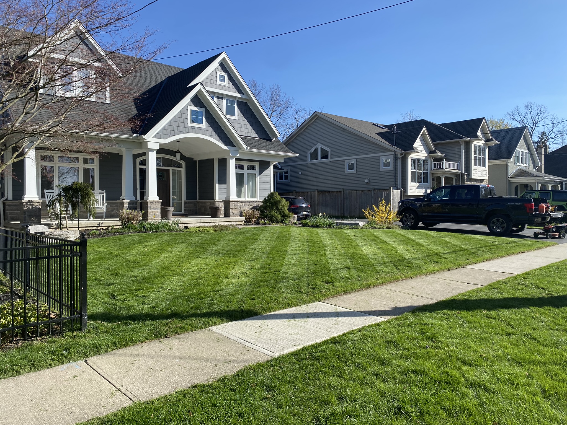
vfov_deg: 53.1
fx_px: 426
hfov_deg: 67.3
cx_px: 284
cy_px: 212
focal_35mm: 26
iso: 32
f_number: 1.8
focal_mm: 4.25
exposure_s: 1/1996
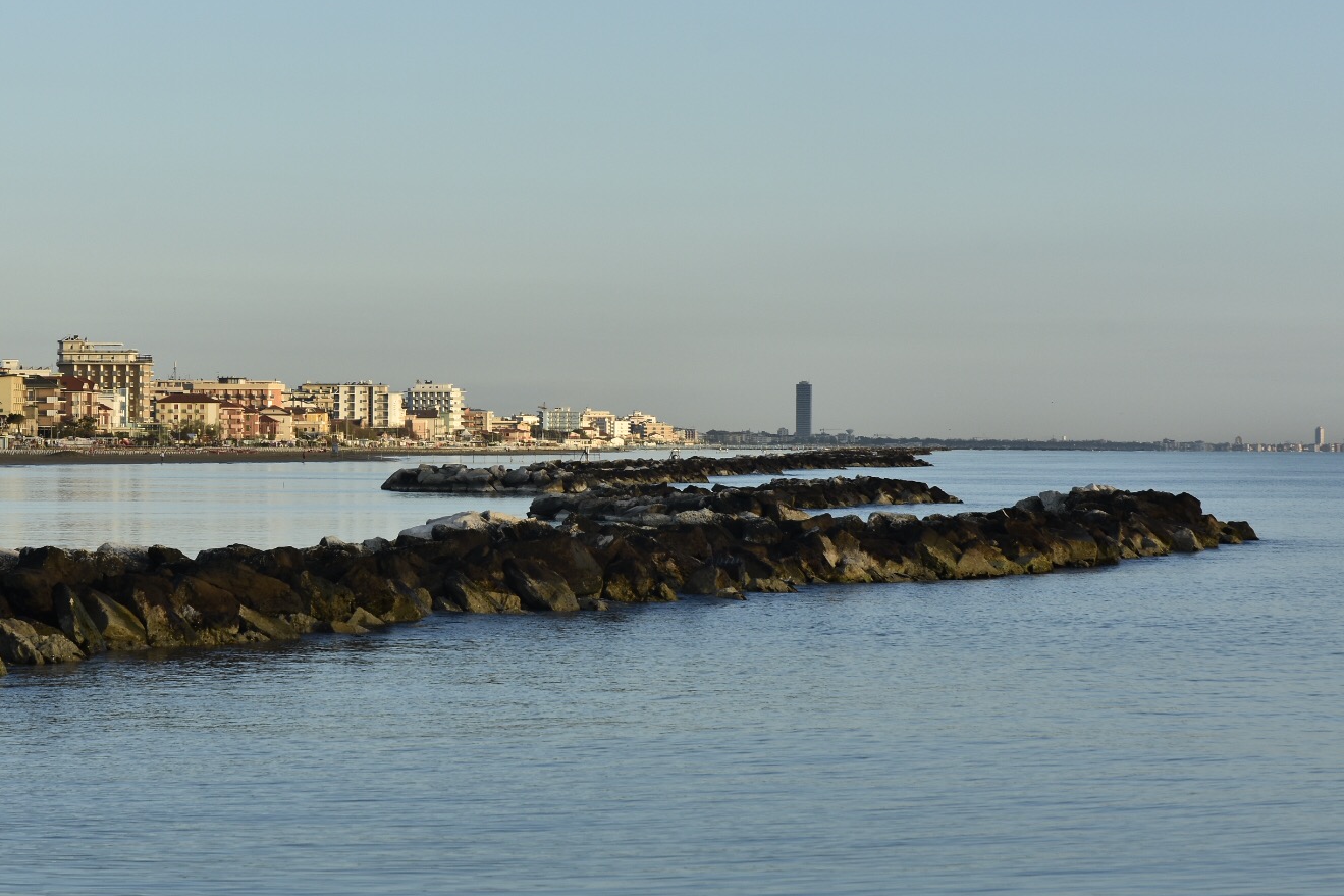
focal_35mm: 129
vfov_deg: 10.6
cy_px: 378
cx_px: 547
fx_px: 4815
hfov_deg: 15.9
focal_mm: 70
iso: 100
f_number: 9
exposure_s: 1/80
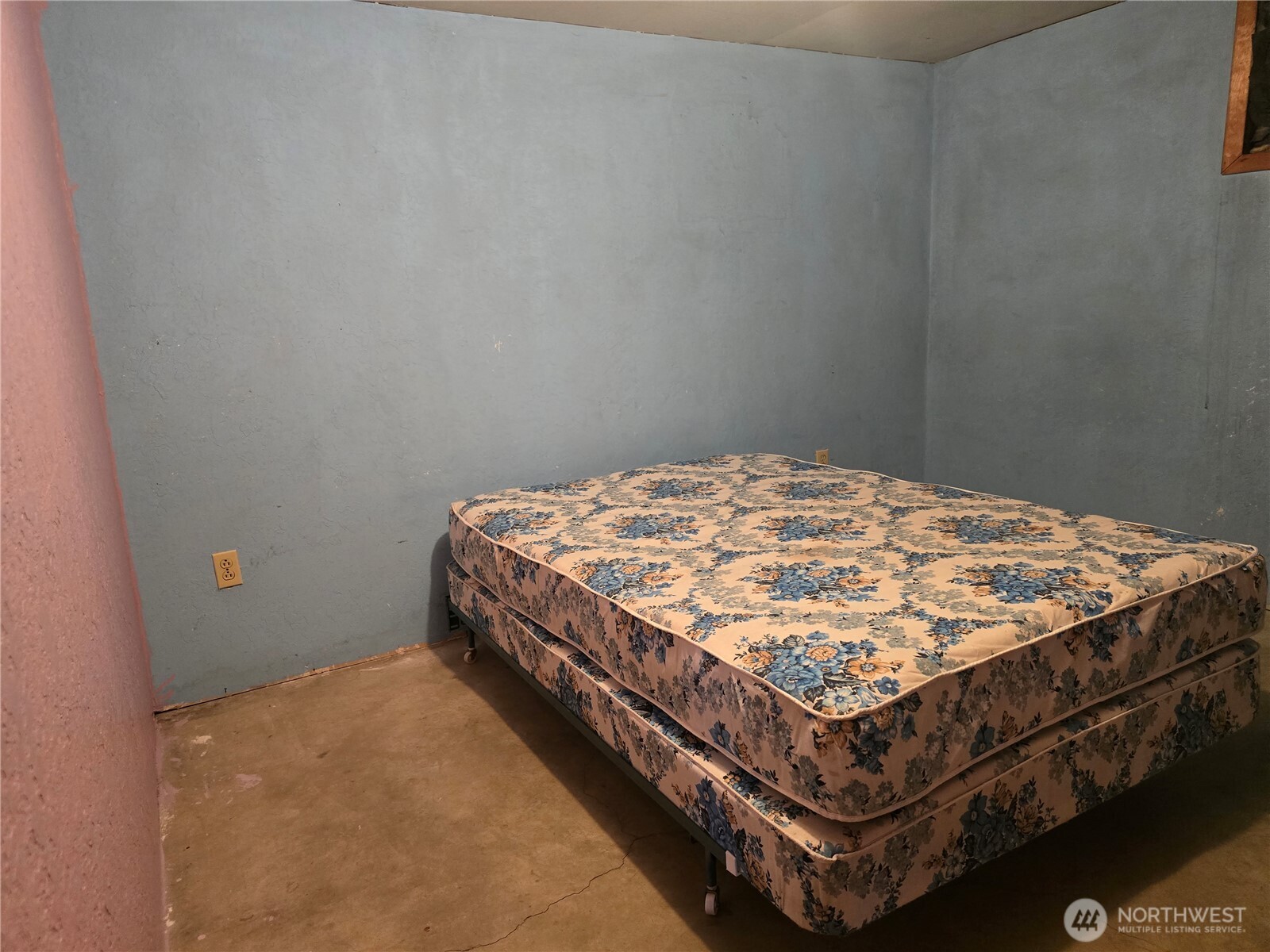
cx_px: 635
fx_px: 844
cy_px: 476
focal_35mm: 23
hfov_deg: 73.9
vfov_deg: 58.9
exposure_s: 1/60
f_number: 1.7
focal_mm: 6.3
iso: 800
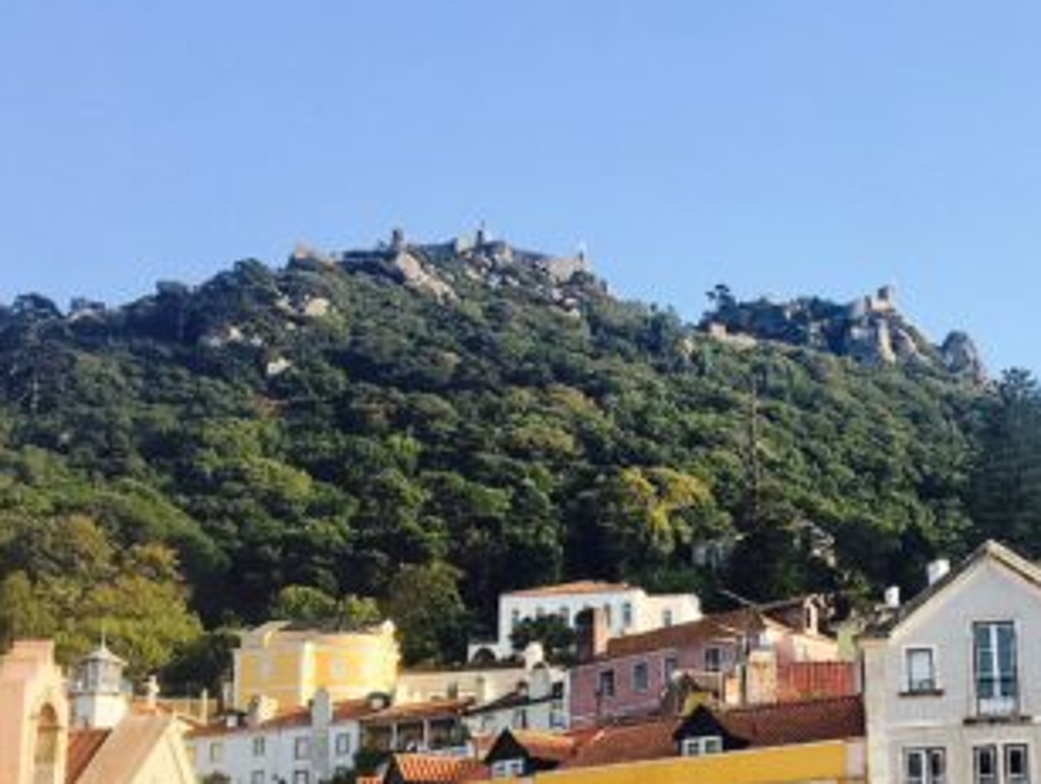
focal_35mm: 59
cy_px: 619
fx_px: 1776
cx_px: 866
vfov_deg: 24.5
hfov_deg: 31.6
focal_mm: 4.15
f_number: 2.2
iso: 25
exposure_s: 1/801
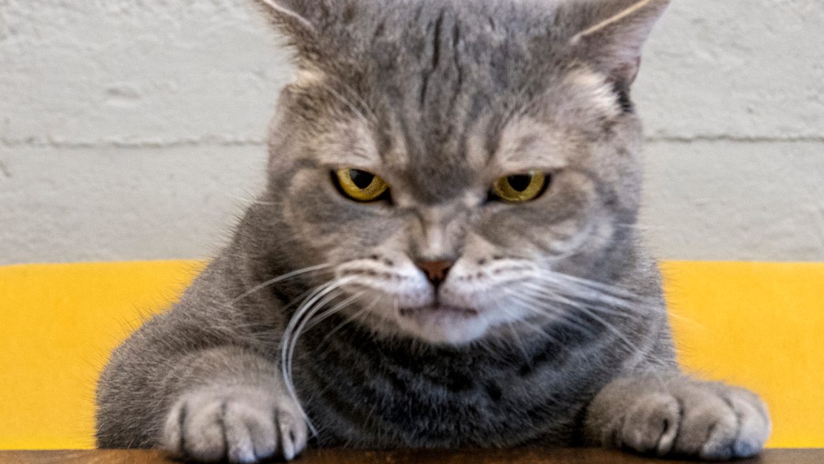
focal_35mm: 135
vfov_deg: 9.0
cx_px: 375
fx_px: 2950
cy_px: 251
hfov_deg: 15.9
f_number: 9
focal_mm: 70
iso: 2800
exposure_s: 1/125
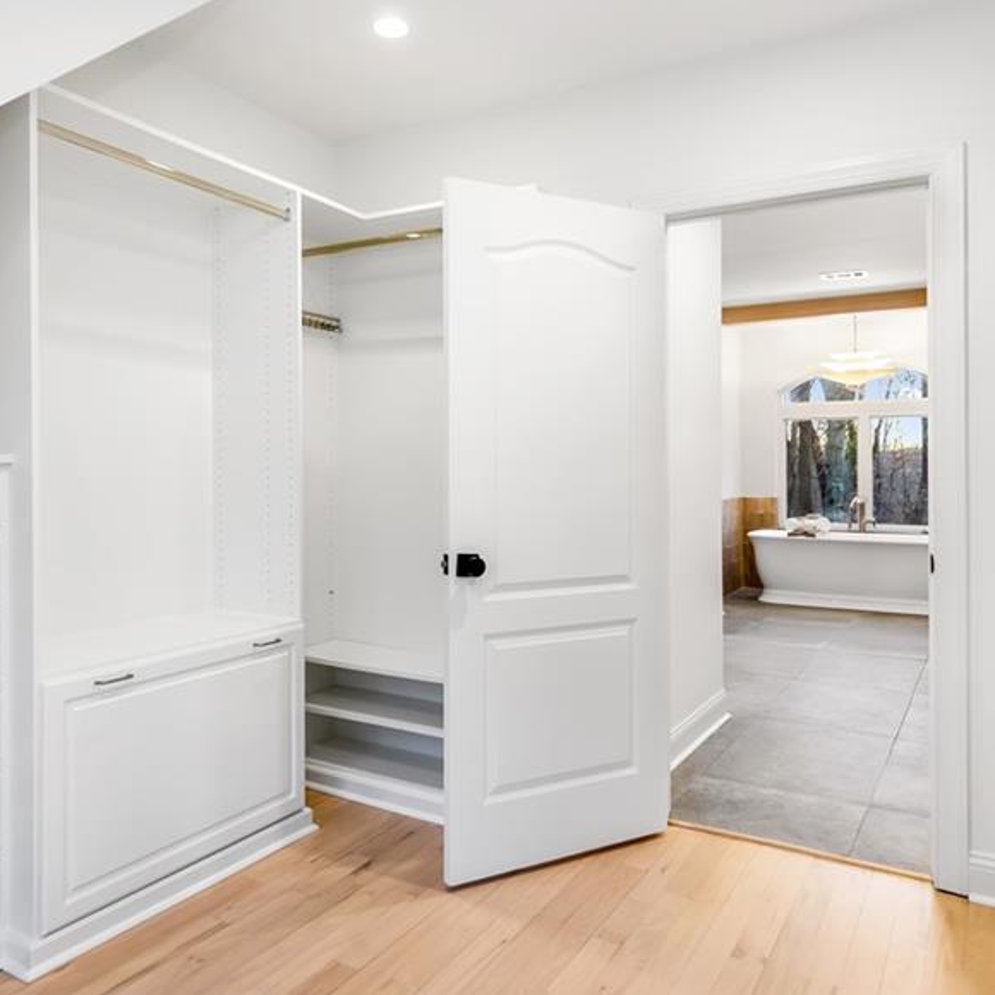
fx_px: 805
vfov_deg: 63.4
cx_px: 475
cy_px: 471
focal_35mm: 25
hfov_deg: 63.4
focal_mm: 11
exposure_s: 1/60
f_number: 3.2
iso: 400
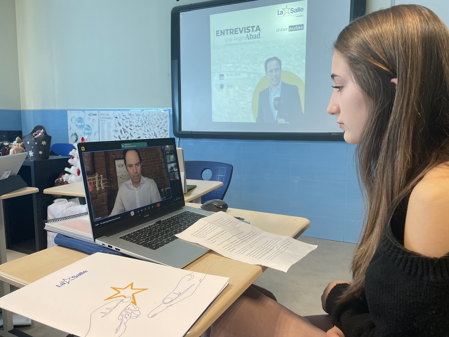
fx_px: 337
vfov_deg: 53.1
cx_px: 224
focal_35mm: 26
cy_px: 168
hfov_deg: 67.3
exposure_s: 1/120
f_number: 1.6
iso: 125
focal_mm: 4.2
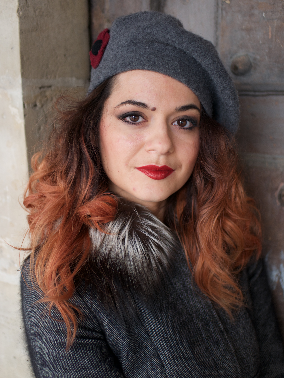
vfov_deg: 38.2
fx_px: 547
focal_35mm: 50
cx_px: 142
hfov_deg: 29.1
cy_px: 189
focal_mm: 25
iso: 200
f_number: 1.7
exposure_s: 1/100
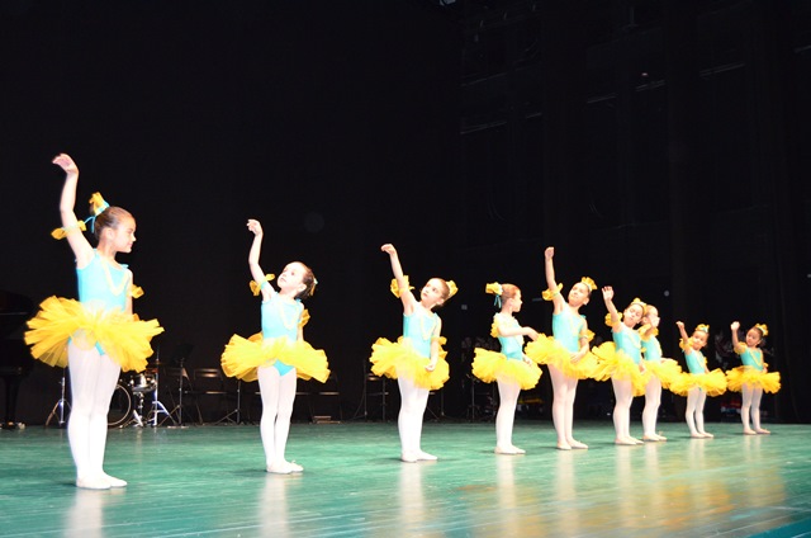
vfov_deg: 34.1
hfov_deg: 49.6
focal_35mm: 39
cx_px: 406
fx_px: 877
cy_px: 269
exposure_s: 1/60
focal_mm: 26
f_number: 4
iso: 3200
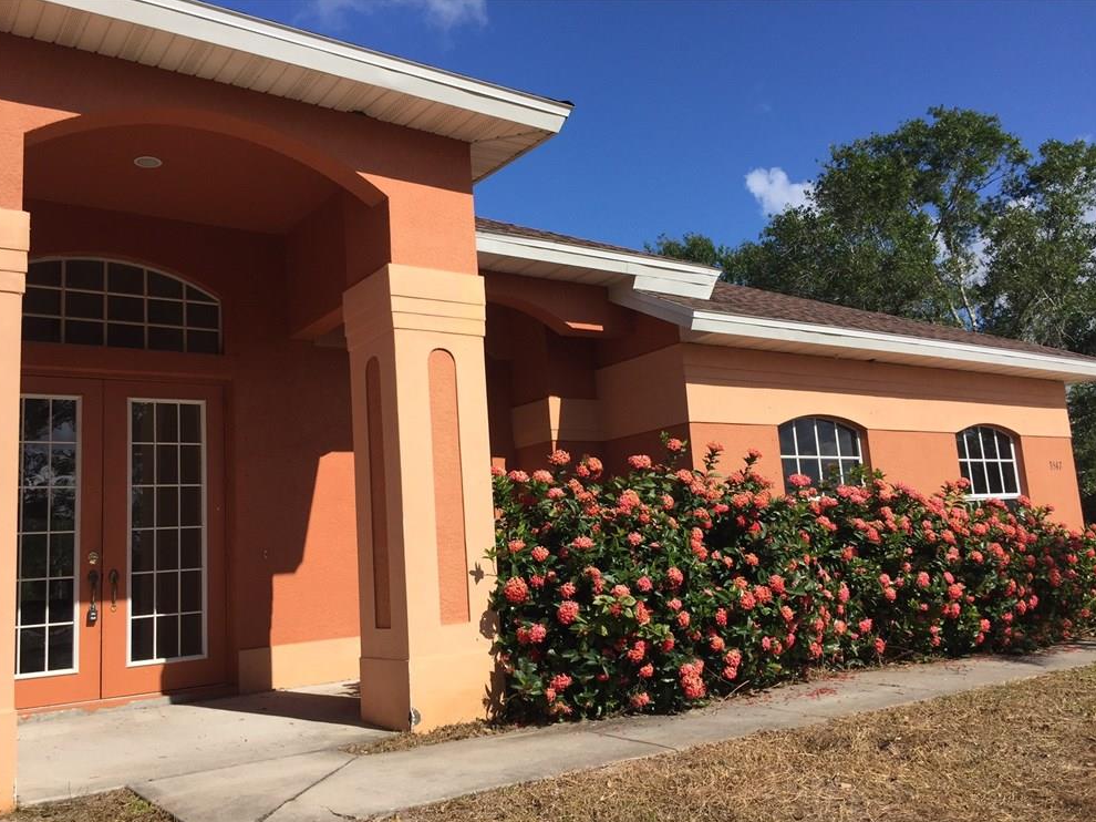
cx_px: 533
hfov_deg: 60.0
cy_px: 423
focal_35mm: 30
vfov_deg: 46.8
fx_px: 950
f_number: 2.2
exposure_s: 1/2639
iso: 32
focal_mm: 4.15
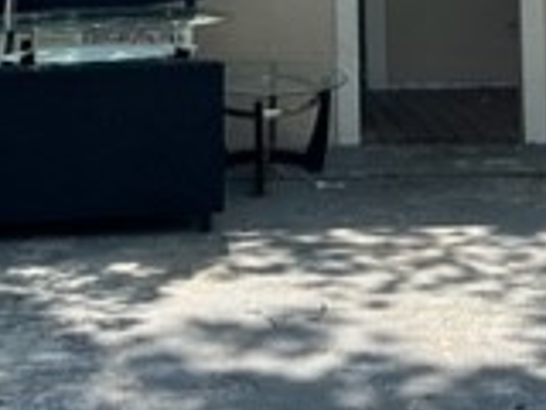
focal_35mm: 104
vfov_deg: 13.1
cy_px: -284
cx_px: 290
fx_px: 1640
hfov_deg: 18.9
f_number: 1.5
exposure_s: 1/1468
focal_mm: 5.7
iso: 50
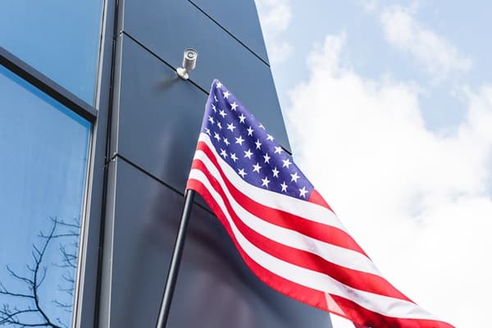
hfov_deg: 39.6
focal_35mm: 50
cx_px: 246
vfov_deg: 27.0
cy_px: 164
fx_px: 683
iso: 100
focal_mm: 50
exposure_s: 1/500
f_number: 5.6
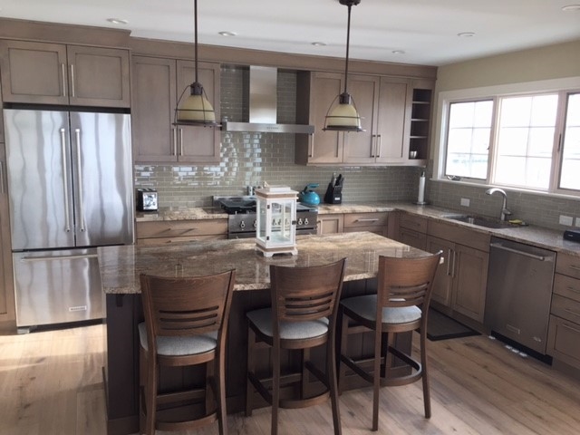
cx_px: 290
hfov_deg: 61.7
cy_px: 218
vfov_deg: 48.2
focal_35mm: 29
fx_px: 486
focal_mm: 4.15
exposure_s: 1/120
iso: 50
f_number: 2.2
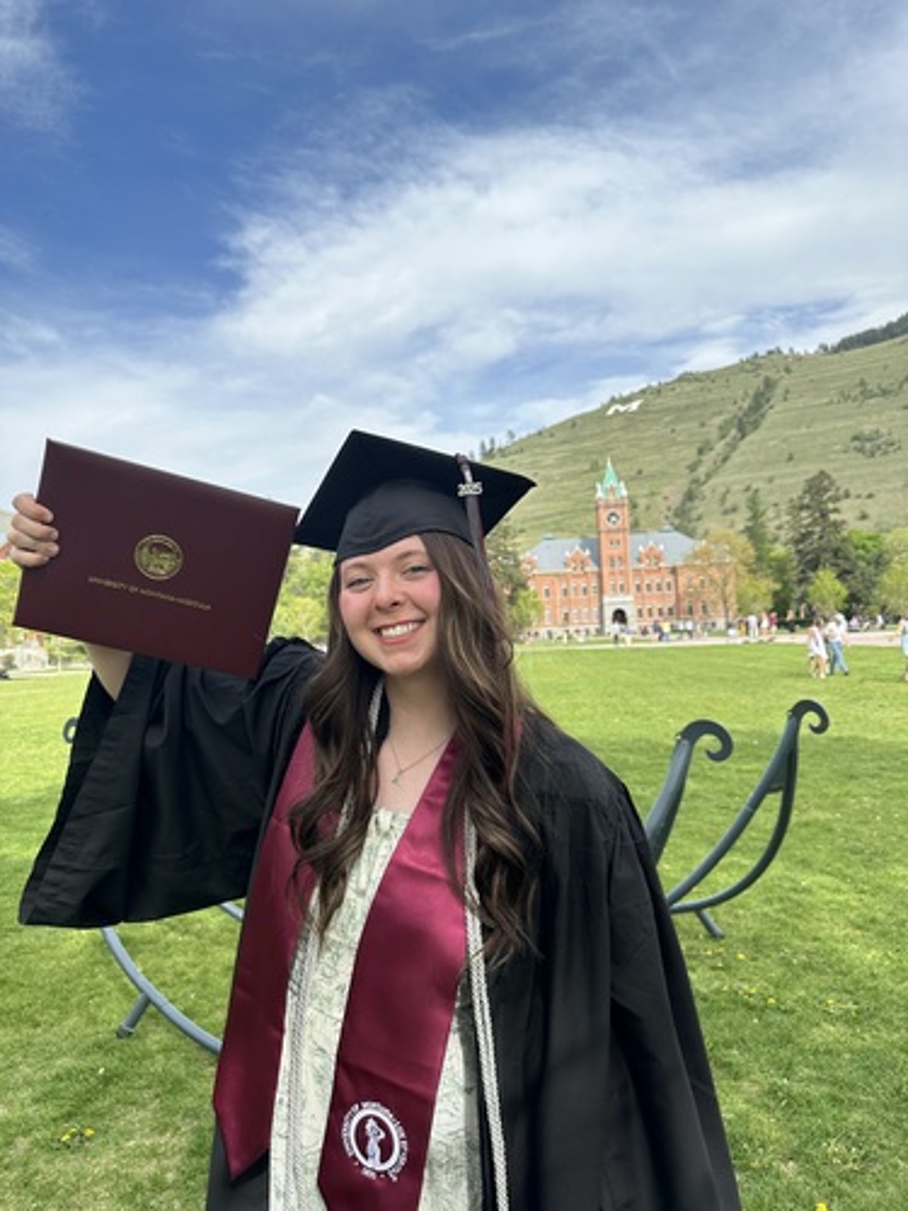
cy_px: 606
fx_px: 839
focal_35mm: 24
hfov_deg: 56.8
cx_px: 454
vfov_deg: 71.6
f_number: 1.78
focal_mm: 6.86
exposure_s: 1/2732
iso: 80
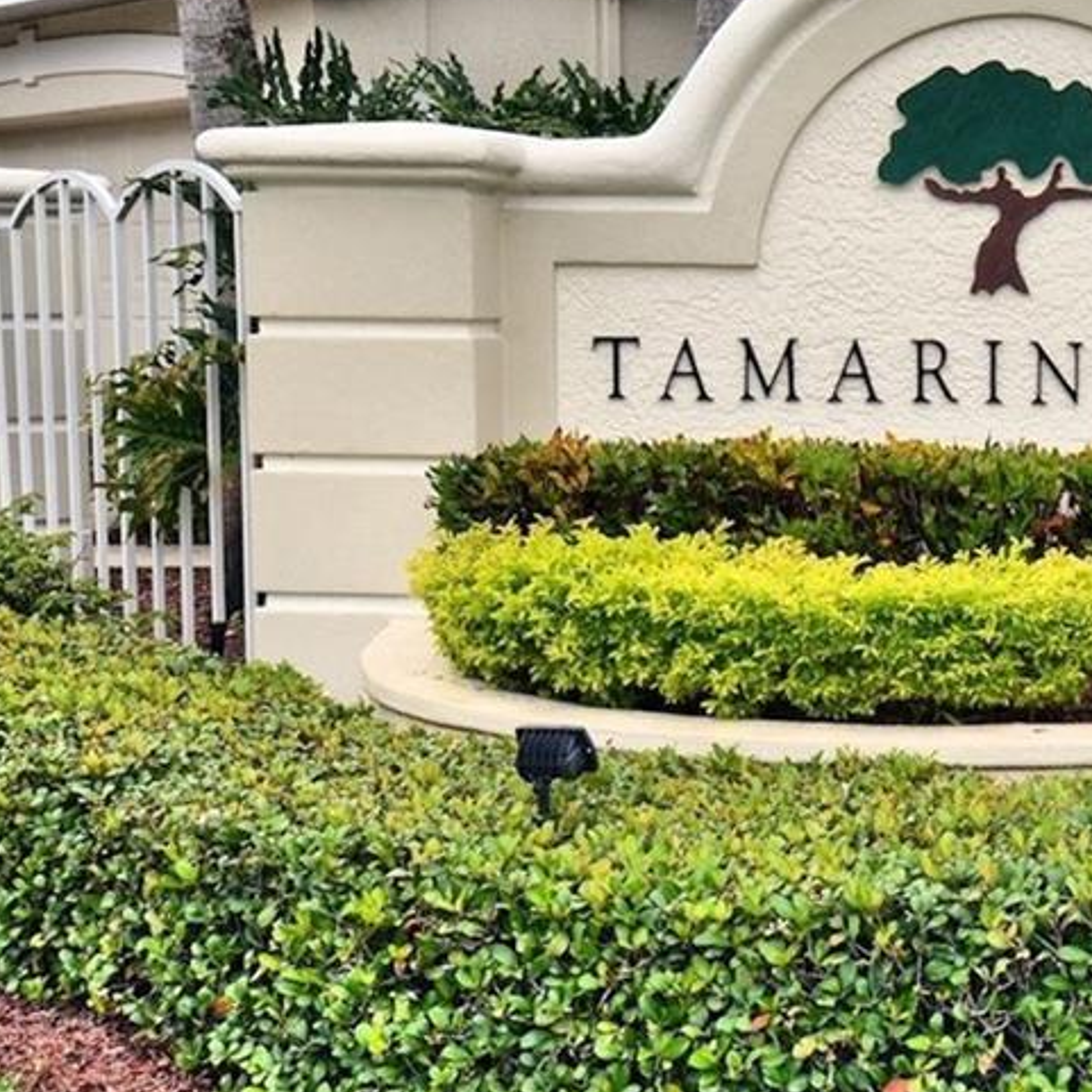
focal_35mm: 65
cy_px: 481
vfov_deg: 26.5
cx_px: 1006
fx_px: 2320
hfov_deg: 25.6
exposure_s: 1/250
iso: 140
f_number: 8
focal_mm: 24
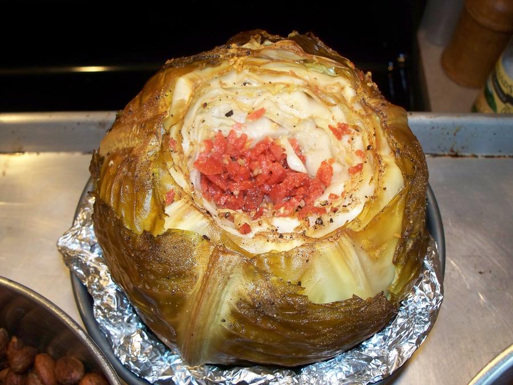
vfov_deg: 39.7
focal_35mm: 36
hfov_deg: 51.4
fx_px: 534
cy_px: 192
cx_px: 256
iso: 200
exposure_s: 1/50
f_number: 2.8
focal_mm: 7.54
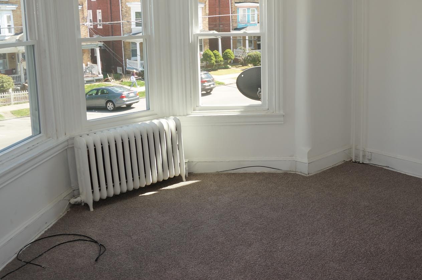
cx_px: 278
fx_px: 457
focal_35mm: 39
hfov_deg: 48.8
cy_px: 82
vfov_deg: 33.7
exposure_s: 1/80
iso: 100
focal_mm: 16
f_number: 5
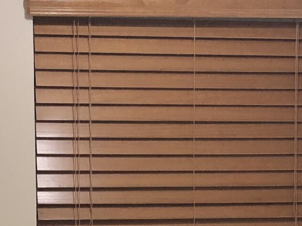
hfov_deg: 14.9
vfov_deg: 10.8
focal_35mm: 132
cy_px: 334
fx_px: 1152
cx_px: 121
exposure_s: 1/30
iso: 32
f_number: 1.8
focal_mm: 3.99
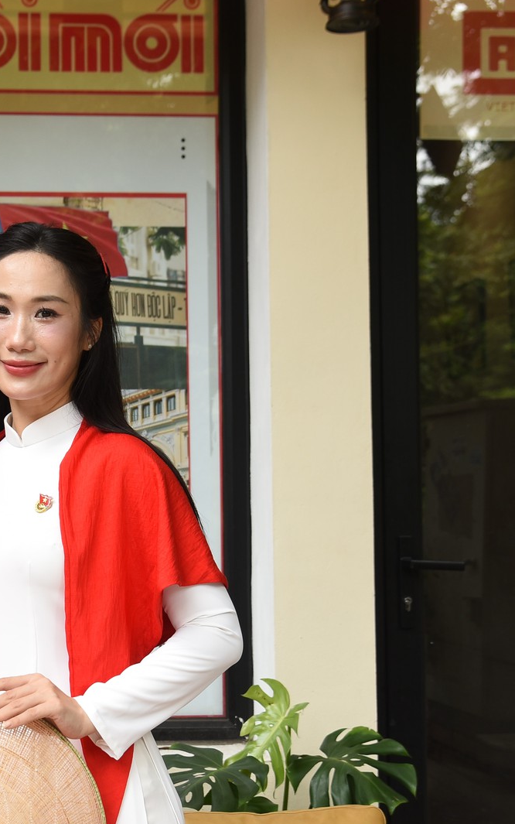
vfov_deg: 30.6
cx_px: -5
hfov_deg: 18.9
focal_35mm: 67
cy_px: 471
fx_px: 1504
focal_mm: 35
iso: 320
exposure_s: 1/125
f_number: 4
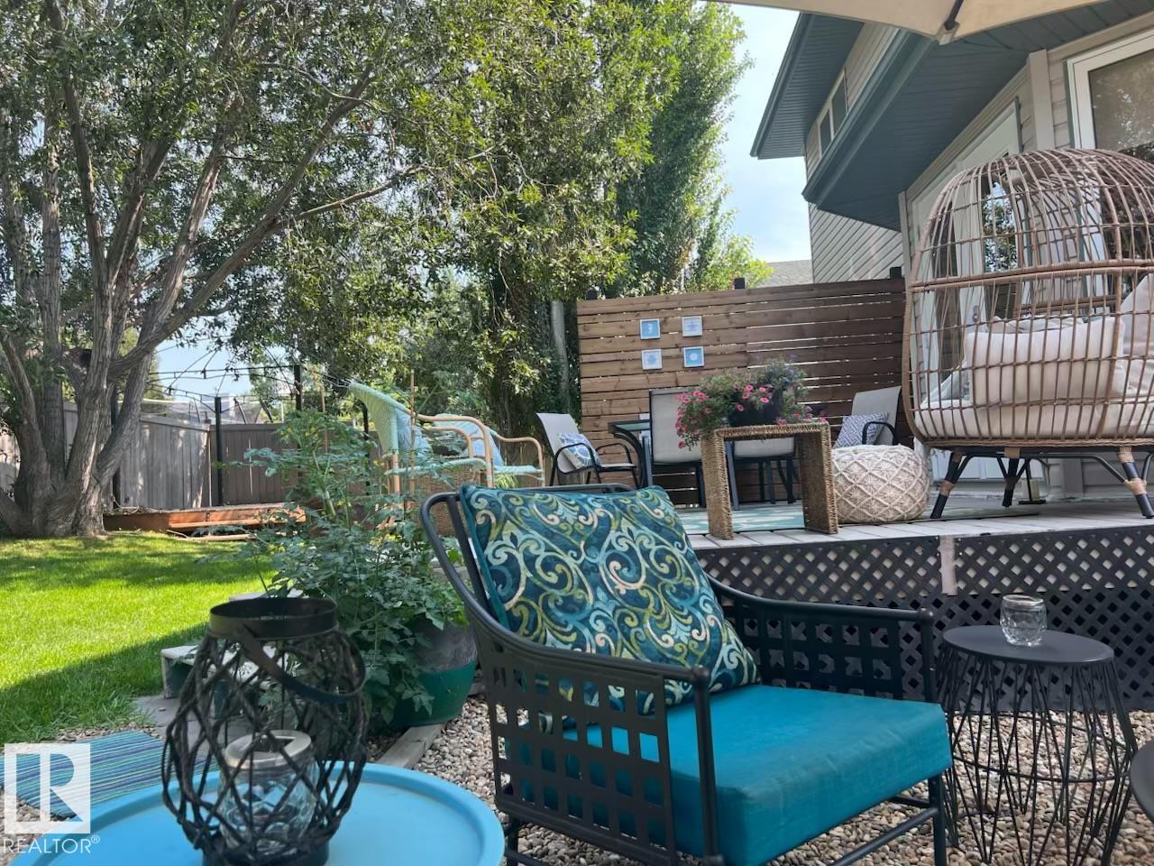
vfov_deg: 53.1
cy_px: 433
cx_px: 577
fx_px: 867
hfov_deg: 67.3
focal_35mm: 26
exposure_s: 1/558
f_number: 1.5
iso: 50
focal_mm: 5.7
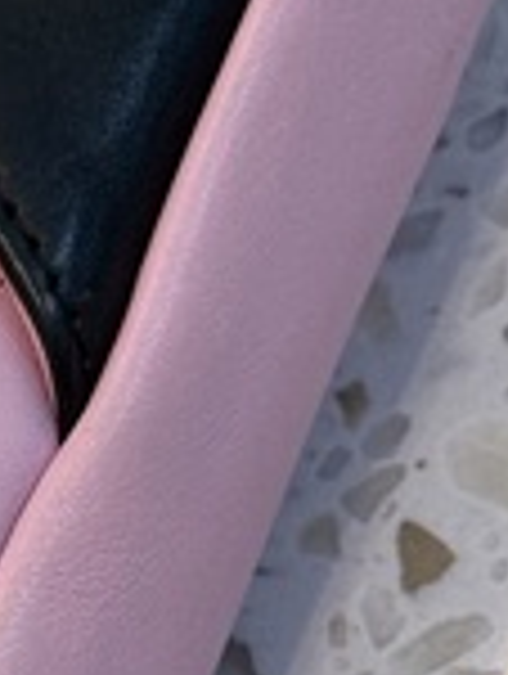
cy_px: 734
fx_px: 4995
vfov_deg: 7.7
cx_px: -423
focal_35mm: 256
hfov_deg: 5.7
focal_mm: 6.76
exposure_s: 1/100
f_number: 1.78
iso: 50
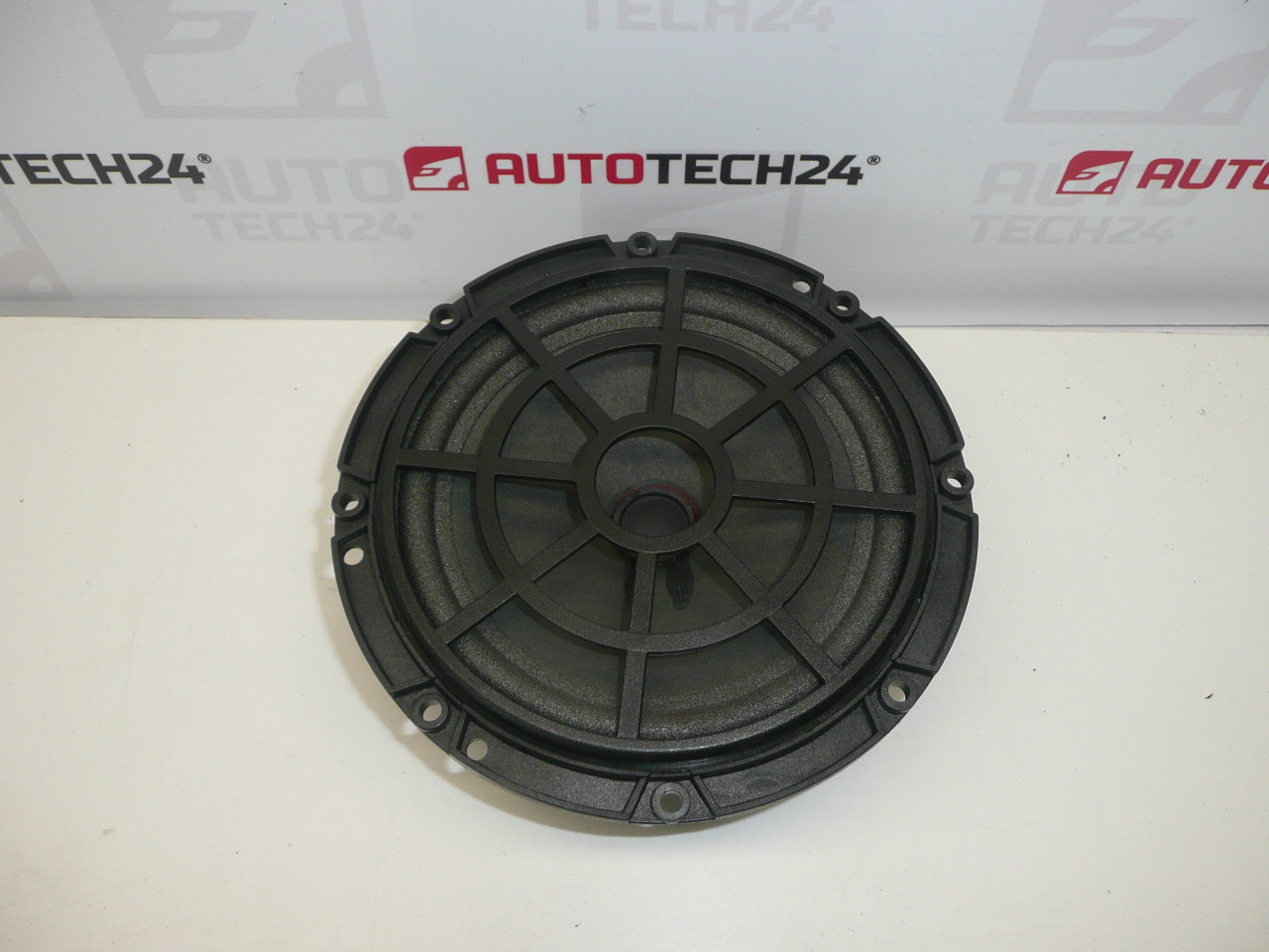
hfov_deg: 60.0
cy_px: 476
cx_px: 634
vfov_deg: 46.8
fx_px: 1100
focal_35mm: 30
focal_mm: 4.6
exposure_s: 1/80
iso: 100
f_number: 3.3
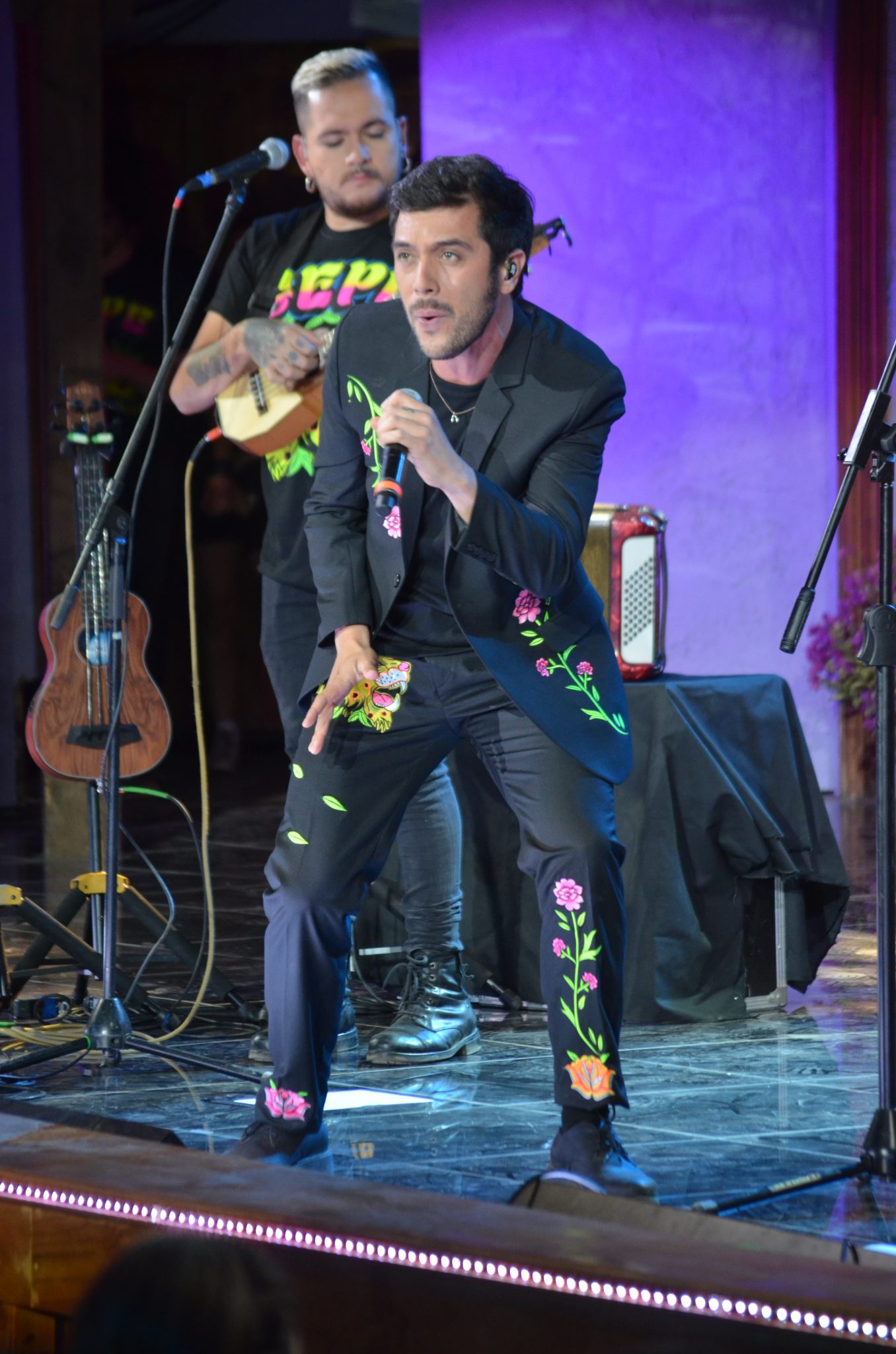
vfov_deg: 11.3
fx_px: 6864
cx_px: 448
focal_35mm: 183
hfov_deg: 7.5
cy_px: 677
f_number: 4.8
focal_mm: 122
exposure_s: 1/125
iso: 1000
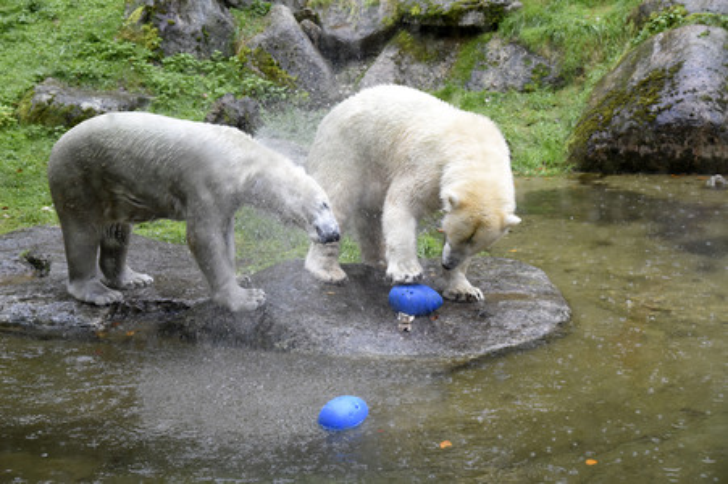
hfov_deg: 32.4
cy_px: 242
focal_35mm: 62
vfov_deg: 21.9
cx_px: 364
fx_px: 1253
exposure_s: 1/160
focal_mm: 62
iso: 2500
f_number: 6.3
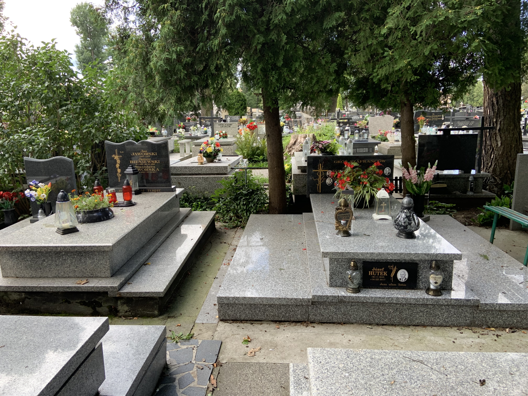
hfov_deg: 67.3
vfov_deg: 53.1
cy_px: 198
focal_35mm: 26
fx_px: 397
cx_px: 264
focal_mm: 4.25
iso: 25
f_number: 1.8
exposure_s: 1/121
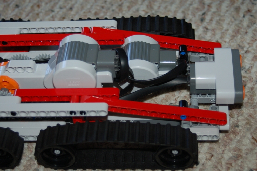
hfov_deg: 26.0
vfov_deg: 17.5
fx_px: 556
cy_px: 86
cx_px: 128
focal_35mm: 78
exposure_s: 1/60
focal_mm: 52
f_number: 5
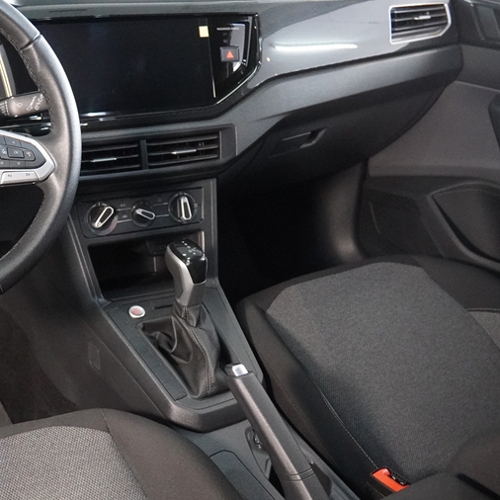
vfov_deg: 38.4
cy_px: 229
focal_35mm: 44
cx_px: 64
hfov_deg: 36.4
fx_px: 717
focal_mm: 17
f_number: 2.8
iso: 6400
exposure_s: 1/160
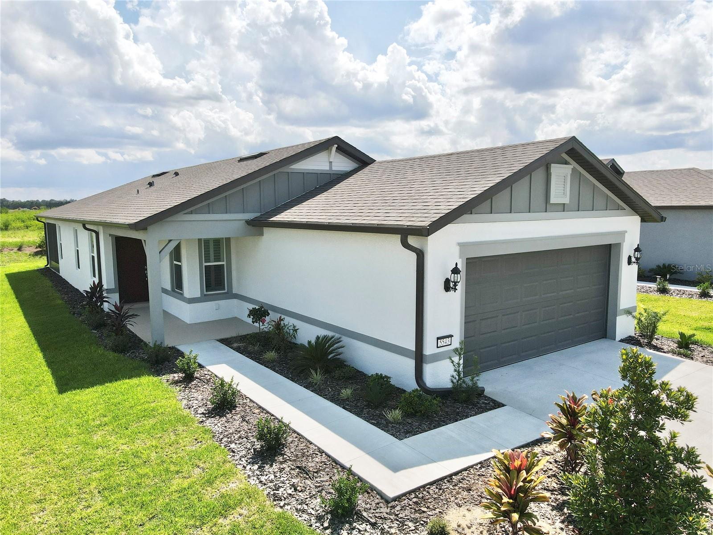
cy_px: 268
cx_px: 356
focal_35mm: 24
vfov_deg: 56.8
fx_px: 494
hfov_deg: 71.6
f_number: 2.8
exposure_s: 1/1250
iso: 100
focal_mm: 4.5
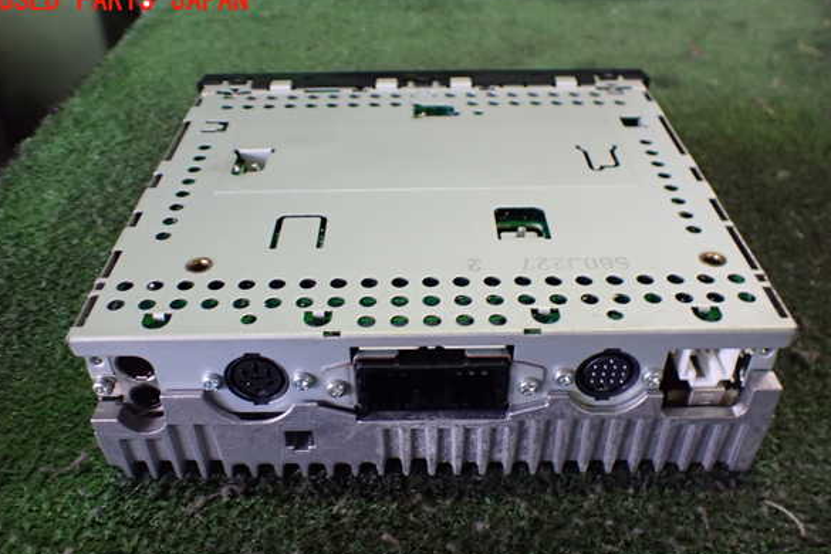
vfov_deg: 41.1
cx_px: 416
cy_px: 303
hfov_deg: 58.7
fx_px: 739
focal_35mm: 32
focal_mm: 5.4
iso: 800
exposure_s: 1/80
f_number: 2.3
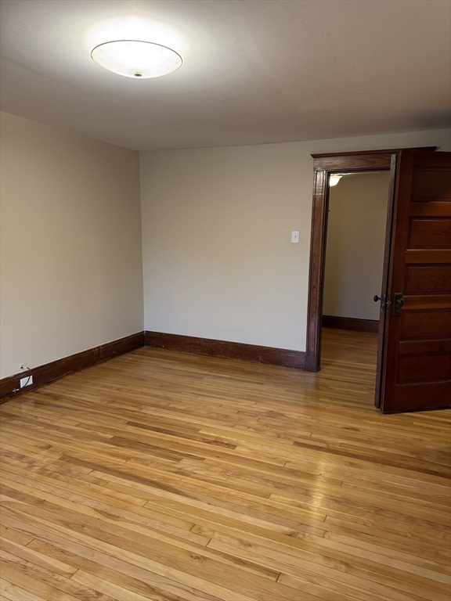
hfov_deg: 56.8
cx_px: 226
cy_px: 300
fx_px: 417
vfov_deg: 71.6
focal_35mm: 24
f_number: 1.78
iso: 160
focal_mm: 6.76
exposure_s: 1/60
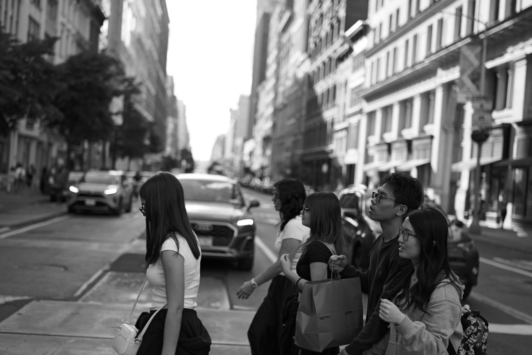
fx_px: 739
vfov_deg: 27.0
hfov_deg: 39.6
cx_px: 266
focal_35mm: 50
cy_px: 178
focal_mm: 50
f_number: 1.8
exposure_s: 1/1000
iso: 100
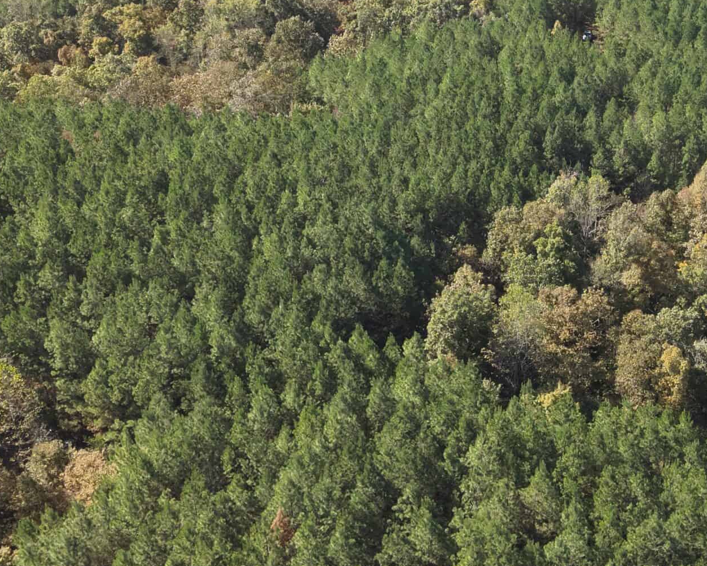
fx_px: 1005
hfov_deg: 37.6
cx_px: 546
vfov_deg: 31.3
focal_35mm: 48
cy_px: 203
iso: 100
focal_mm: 4.4
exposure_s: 1/640
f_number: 2.8
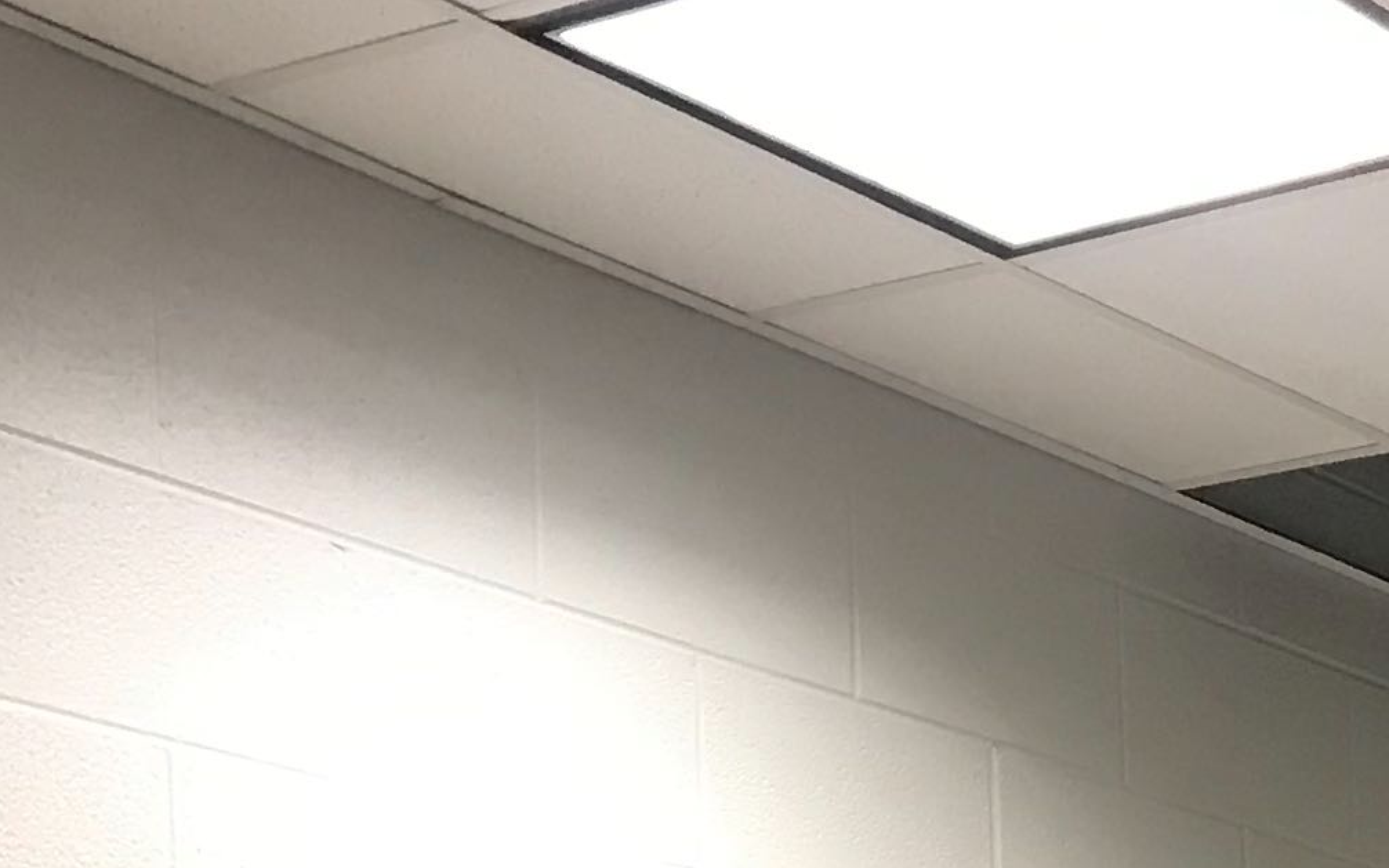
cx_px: 1941
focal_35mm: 119
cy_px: 1908
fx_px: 4505
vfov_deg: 10.0
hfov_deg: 16.3
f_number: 1.8
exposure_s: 1/30
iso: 40
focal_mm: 3.99
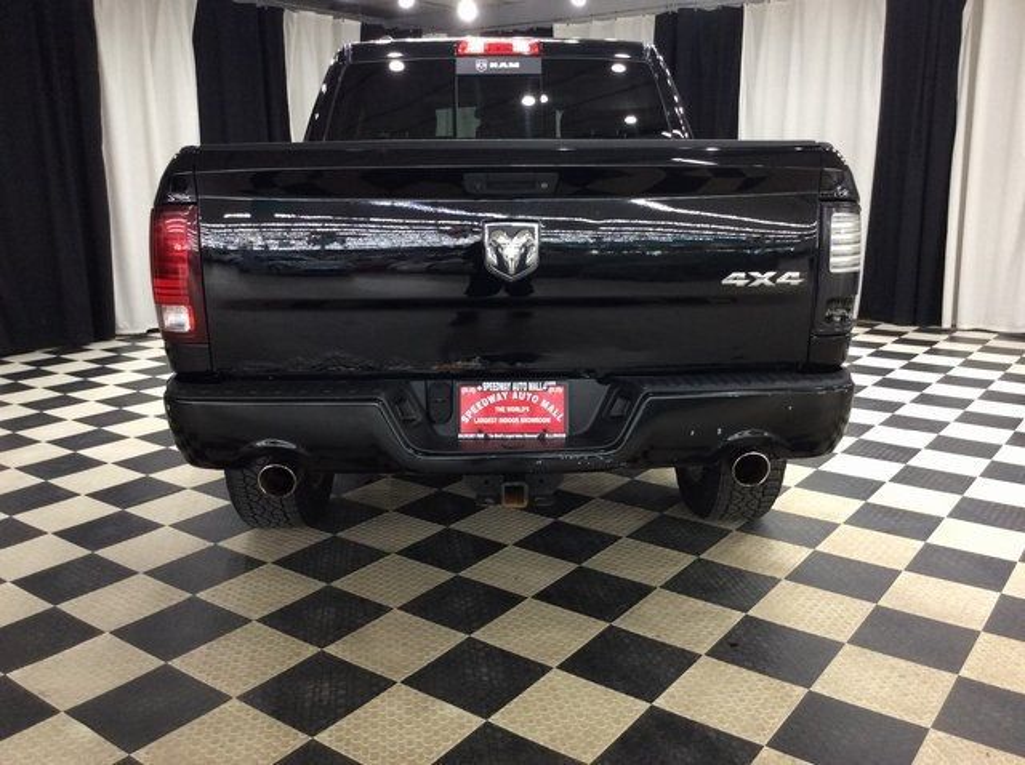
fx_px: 946
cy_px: 382
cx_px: 512
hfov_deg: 56.9
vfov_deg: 44.1
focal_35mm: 32
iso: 100
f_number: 2.4
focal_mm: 3.3
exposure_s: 1/24
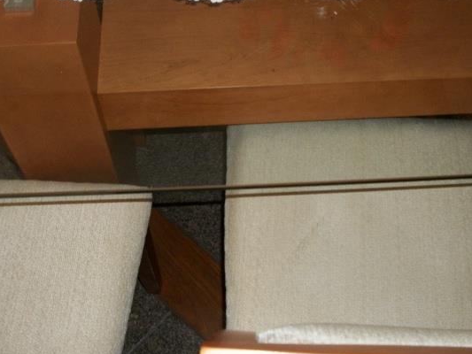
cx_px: 253
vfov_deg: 30.2
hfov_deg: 39.6
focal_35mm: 48
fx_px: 655
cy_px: 135
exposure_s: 1/60
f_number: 2.9
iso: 160
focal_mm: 5.7
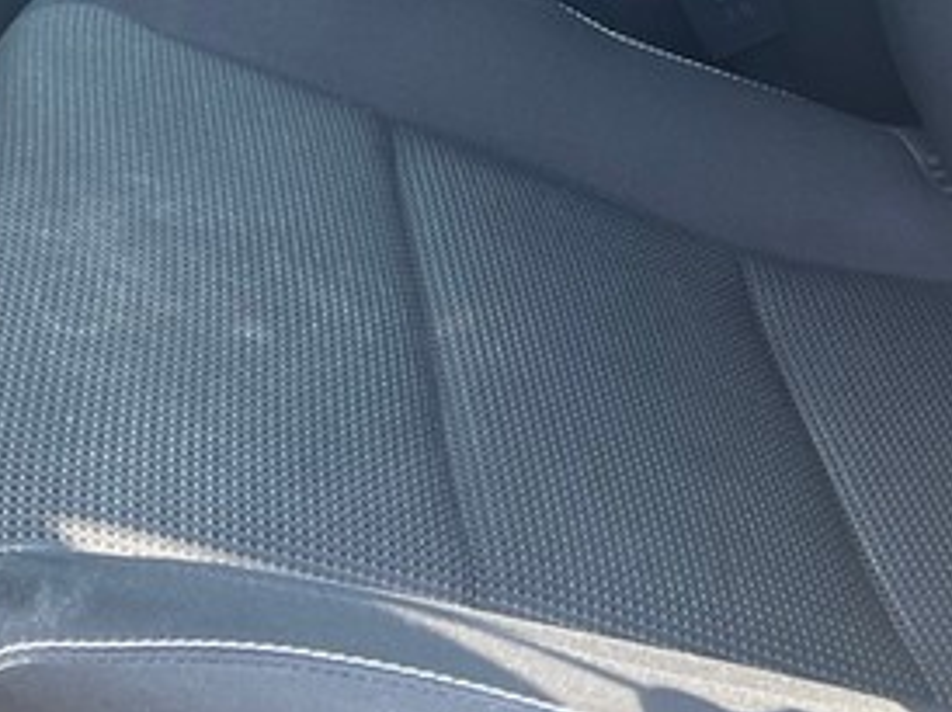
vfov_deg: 18.2
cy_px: -184
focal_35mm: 76
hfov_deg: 25.0
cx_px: 122
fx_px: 2088
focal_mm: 5.7
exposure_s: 1/121
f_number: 1.5
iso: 80
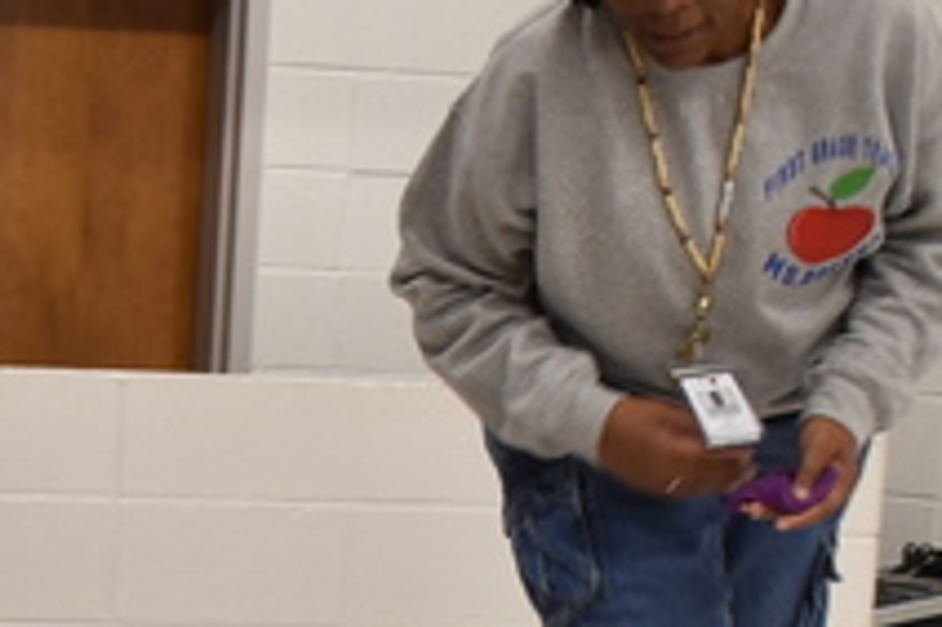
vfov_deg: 9.7
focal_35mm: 136
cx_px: -364
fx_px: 3556
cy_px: 1005
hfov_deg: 14.3
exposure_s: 1/40
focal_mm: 24
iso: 450
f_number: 7.1
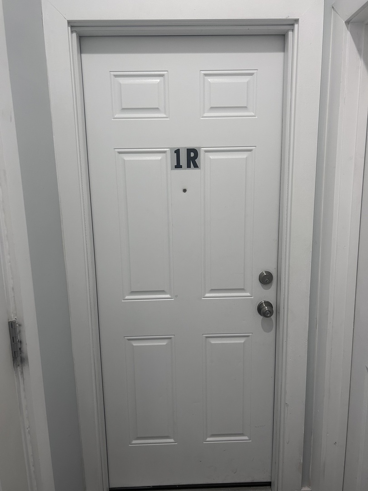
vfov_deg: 67.3
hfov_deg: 53.1
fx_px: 369
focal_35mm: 26
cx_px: 184
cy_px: 246
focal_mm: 5.7
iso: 125
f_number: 1.5
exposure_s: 1/60
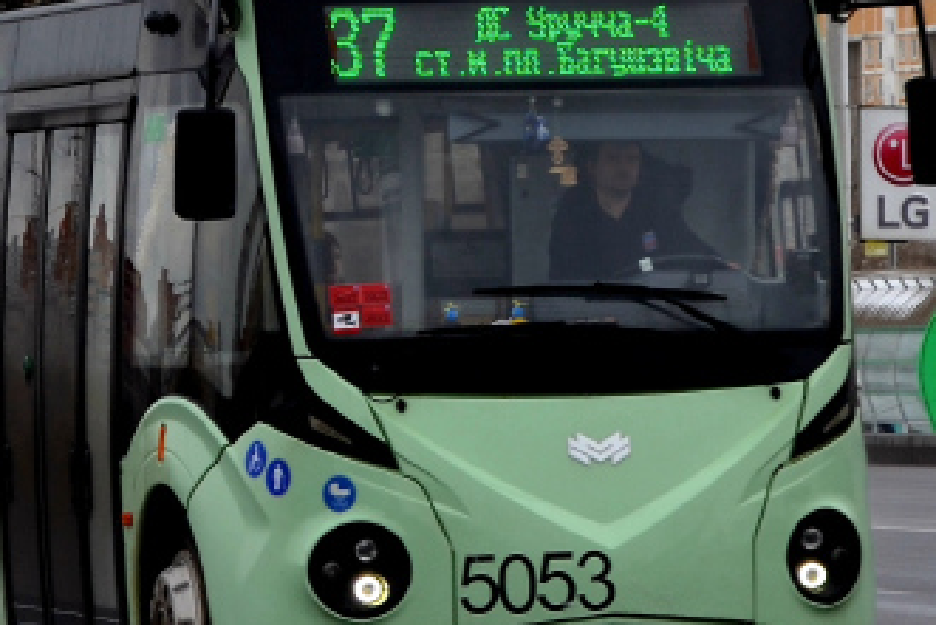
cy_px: 168
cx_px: 413
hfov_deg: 6.4
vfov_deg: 4.2
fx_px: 8426
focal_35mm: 324
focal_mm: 55
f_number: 7.1
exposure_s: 1/200
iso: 100
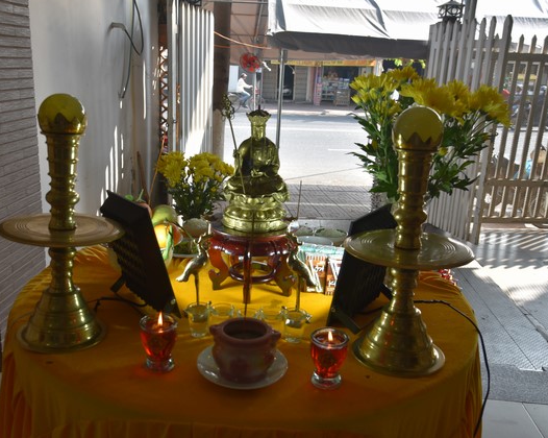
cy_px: 218
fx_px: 583
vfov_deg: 41.1
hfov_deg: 50.3
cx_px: 252
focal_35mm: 36
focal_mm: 31
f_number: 6.3
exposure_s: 1/160
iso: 400
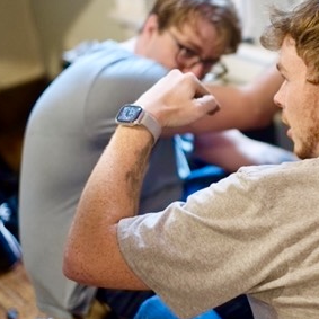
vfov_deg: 18.1
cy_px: 132
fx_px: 1001
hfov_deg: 17.8
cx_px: 296
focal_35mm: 96
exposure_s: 1/80
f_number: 1.8
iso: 1600
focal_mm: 50
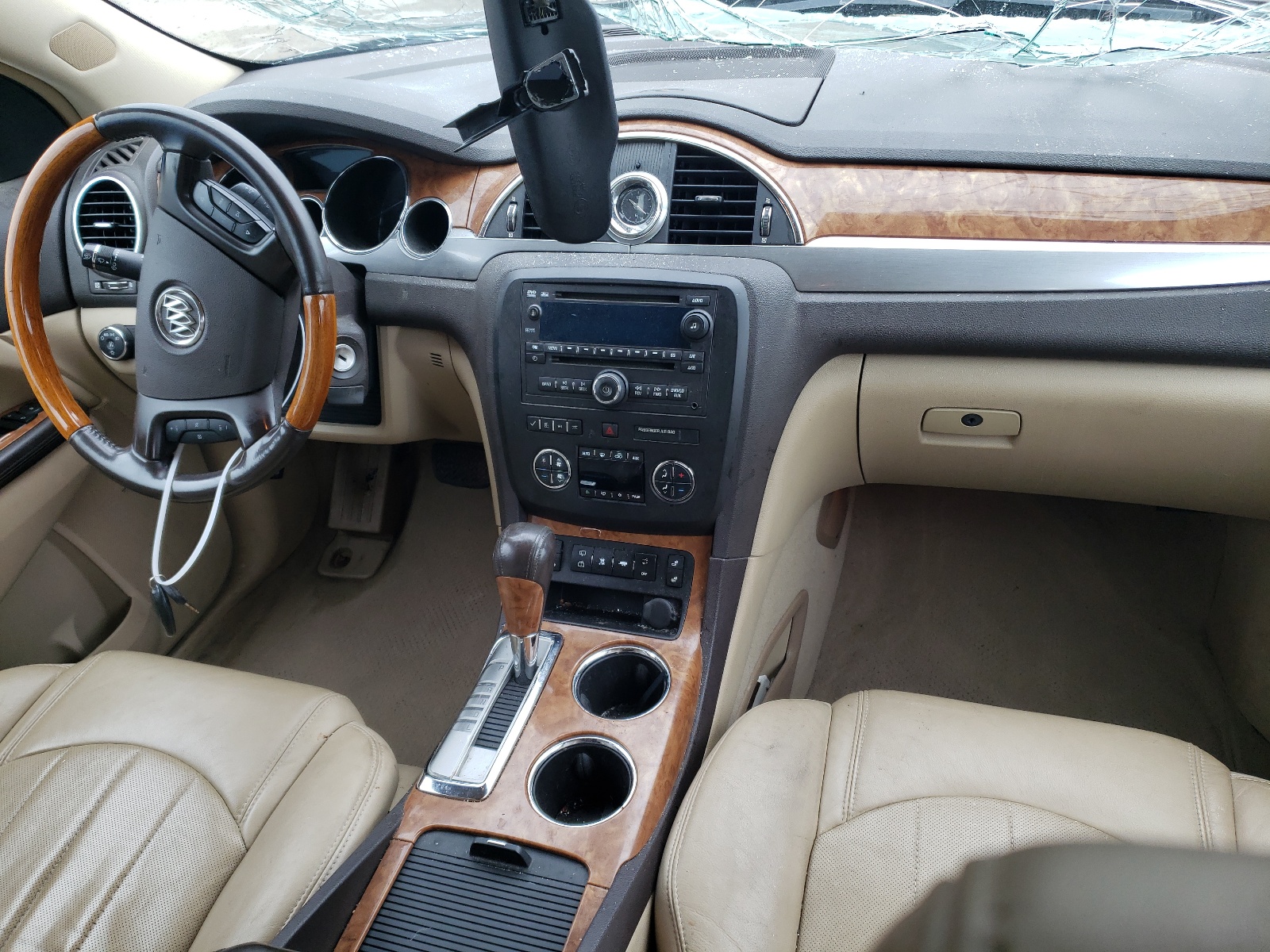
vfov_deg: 53.1
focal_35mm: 26
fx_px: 954
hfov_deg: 67.3
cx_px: 635
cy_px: 476
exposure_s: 1/122
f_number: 1.5
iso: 50
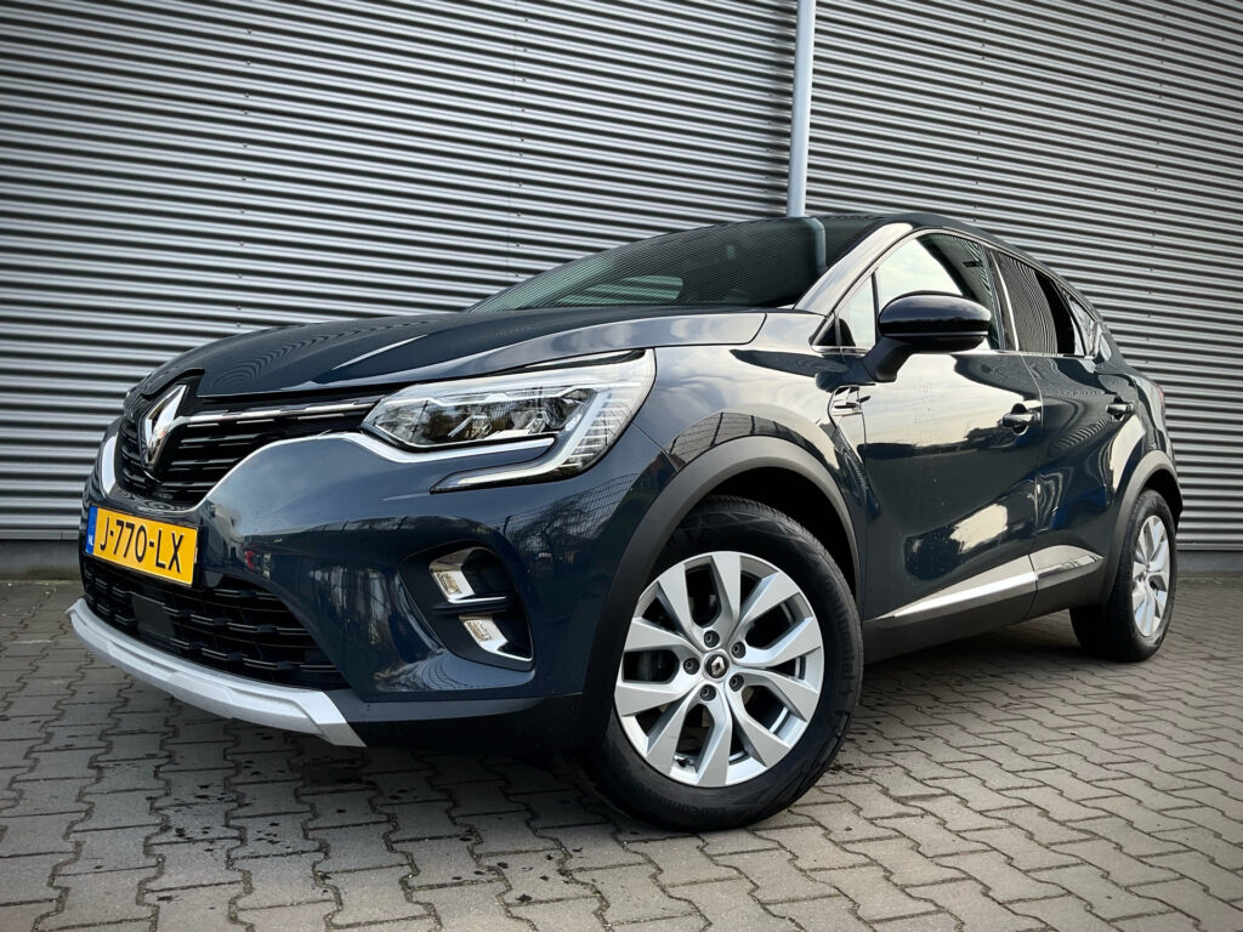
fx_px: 1041
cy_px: 466
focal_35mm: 29
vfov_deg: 48.2
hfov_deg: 61.7
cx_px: 622
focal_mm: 3
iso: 16
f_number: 1.8
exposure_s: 1/161
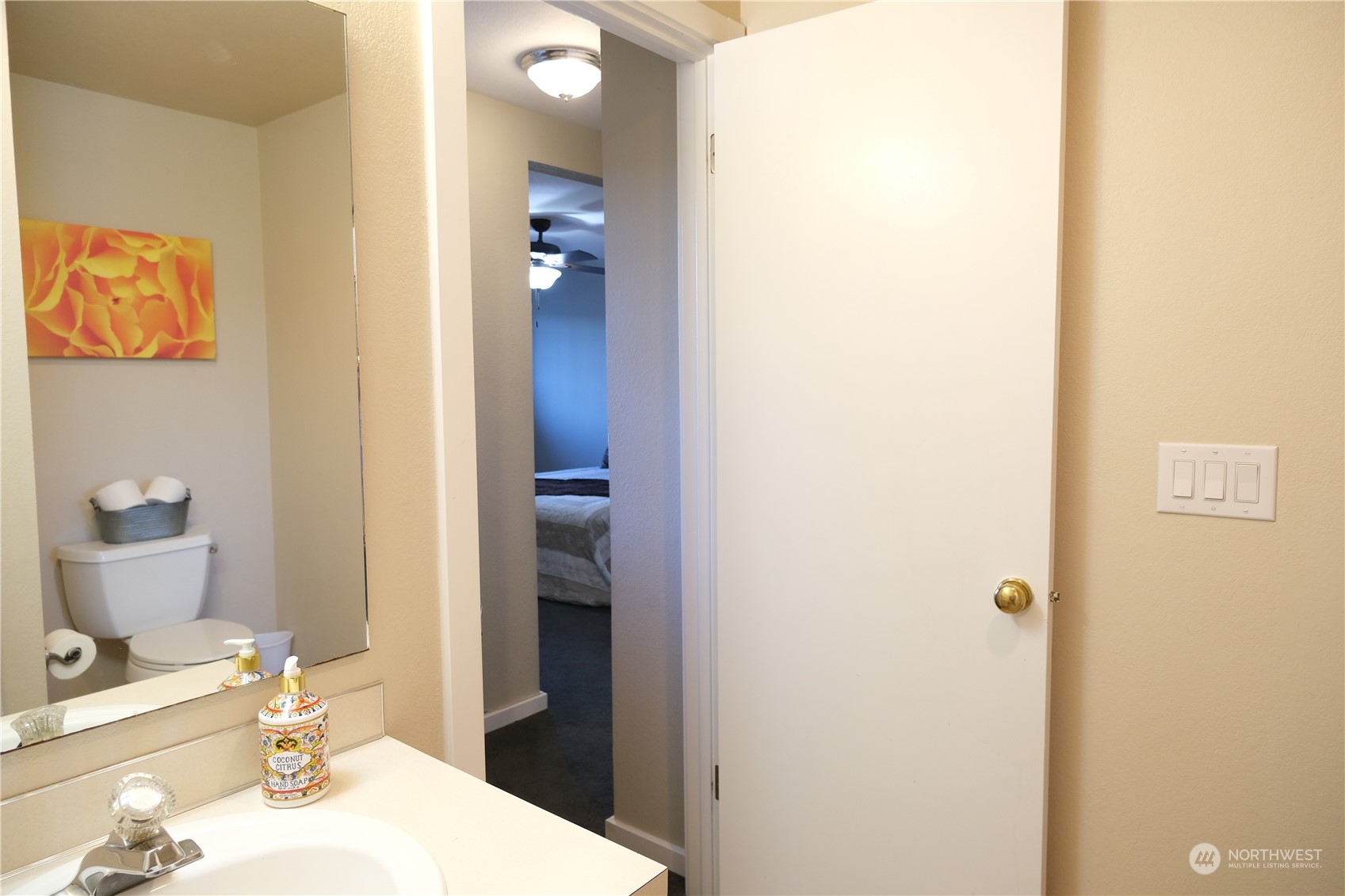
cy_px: 448
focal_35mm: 23
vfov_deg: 55.1
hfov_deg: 76.1
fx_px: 859
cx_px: 672
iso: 640
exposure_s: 1/30
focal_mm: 15
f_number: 3.5
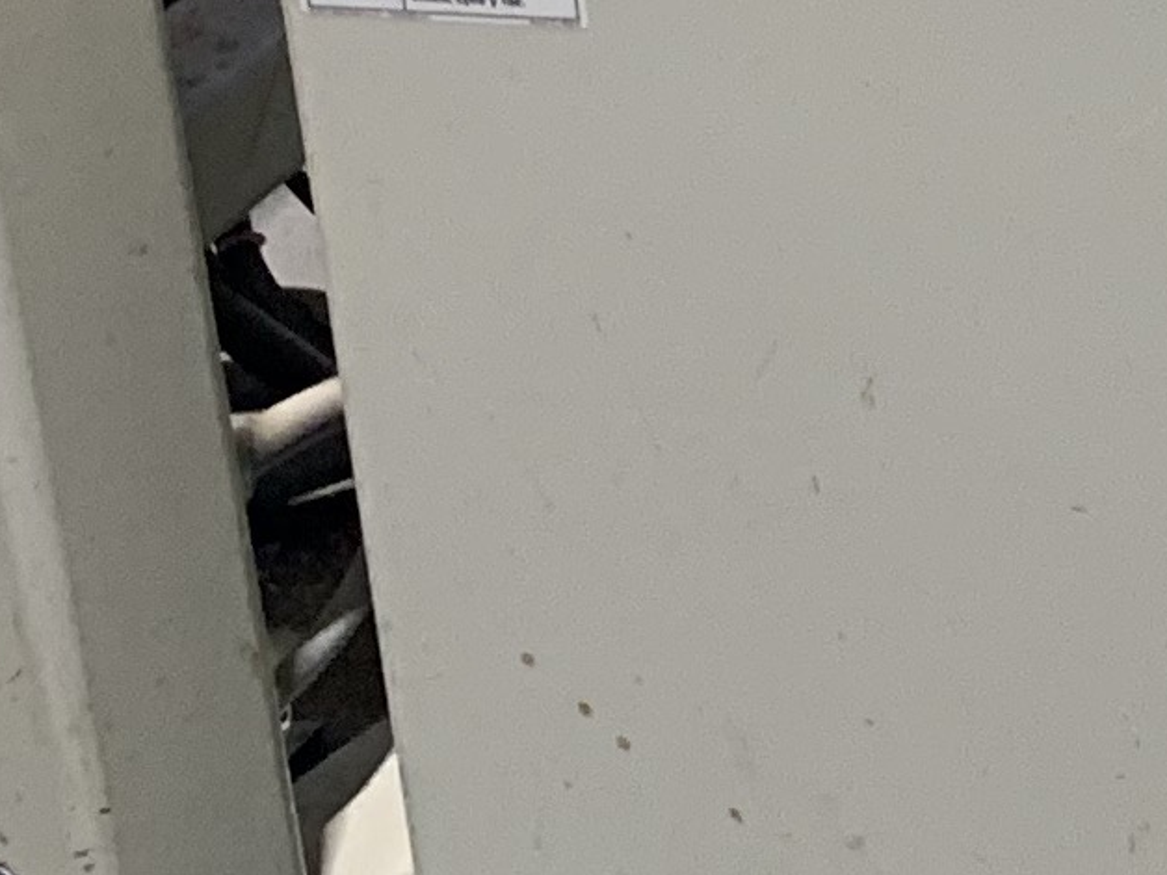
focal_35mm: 167
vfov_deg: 8.2
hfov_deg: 9.6
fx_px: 5630
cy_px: -1248
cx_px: 3306
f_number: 1.8
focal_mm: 4.25
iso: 100
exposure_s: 1/63
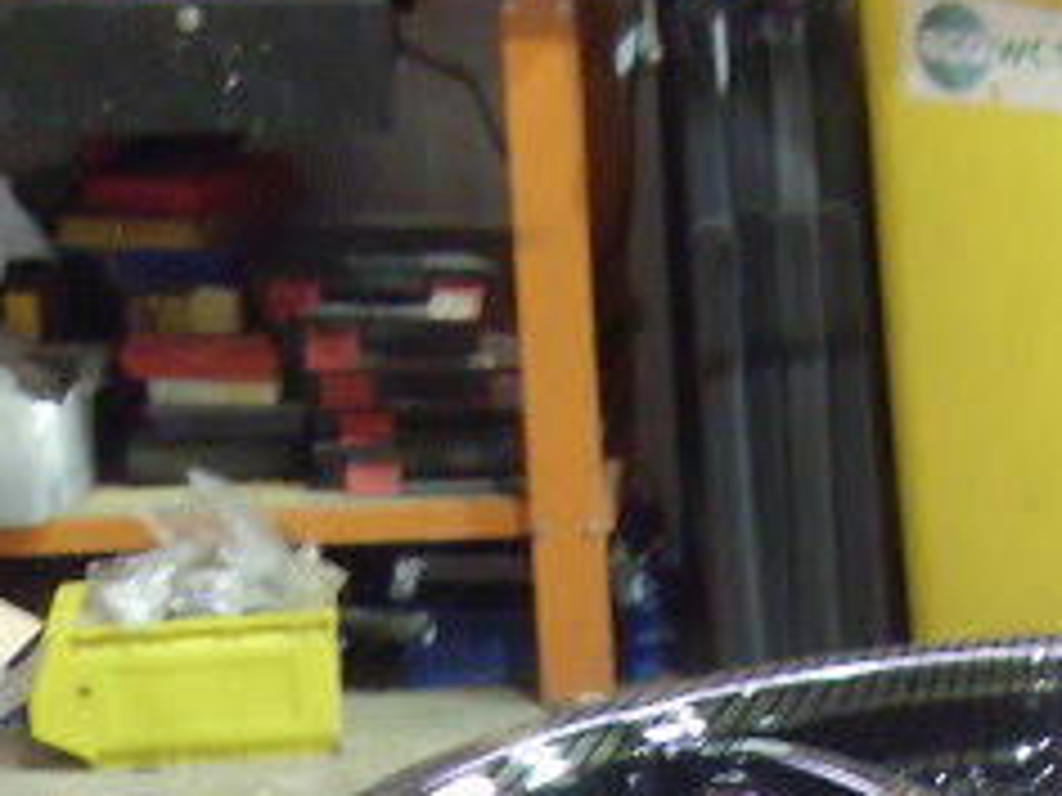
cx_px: 2120
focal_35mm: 152
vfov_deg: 9.1
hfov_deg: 11.7
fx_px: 4663
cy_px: 1700
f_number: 2.8
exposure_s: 1/8
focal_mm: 6.3
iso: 200
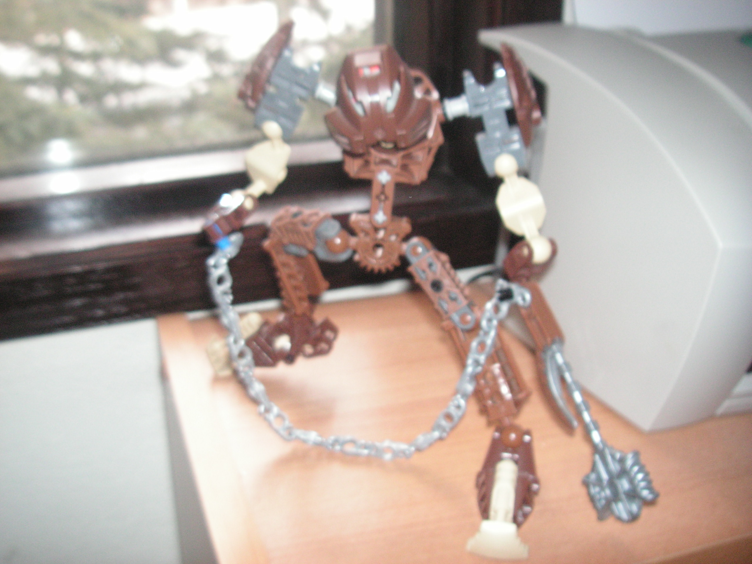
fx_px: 826
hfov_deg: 49.0
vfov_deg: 37.7
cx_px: 376
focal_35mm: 38
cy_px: 282
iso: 160
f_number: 3.3
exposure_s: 1/45
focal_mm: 6.3
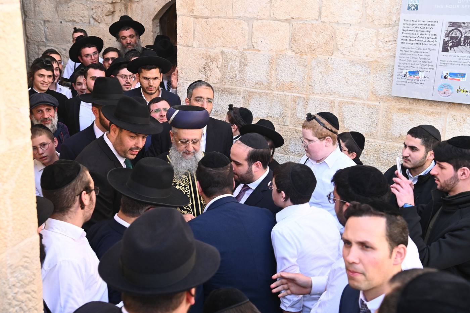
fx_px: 600
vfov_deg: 29.2
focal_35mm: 46
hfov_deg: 42.8
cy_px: 156
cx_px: 235
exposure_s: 1/125
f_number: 6.3
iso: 320
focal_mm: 46
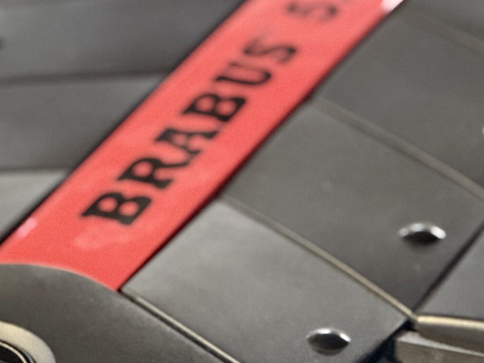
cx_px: 164
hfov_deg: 6.5
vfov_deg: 4.8
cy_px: 326
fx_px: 4291
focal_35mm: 307
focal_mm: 15.66
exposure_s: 1/25
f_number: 2.8
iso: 1000
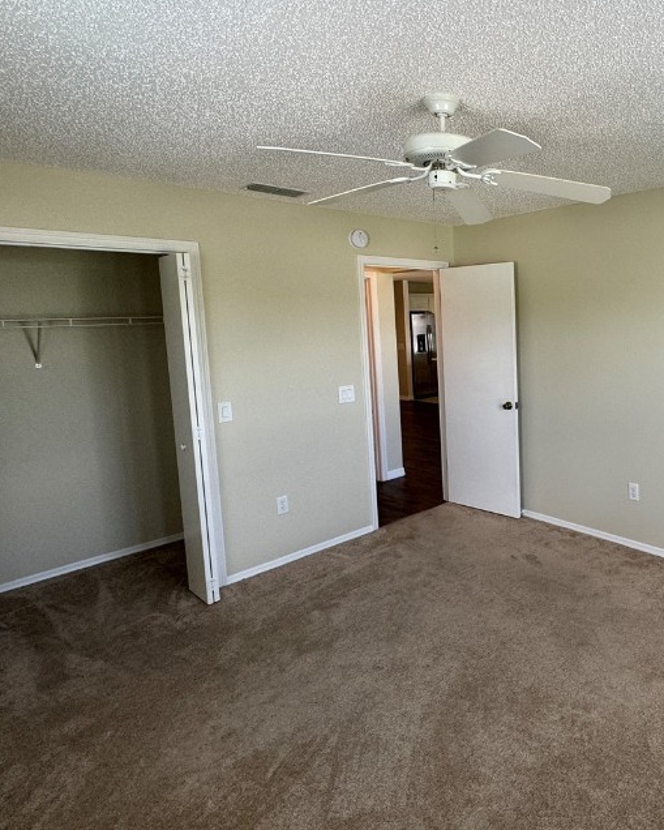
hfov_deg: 58.5
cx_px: 528
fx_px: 540
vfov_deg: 74.8
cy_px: 373
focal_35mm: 22
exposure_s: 1/99
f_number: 2.2
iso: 100
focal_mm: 2.22
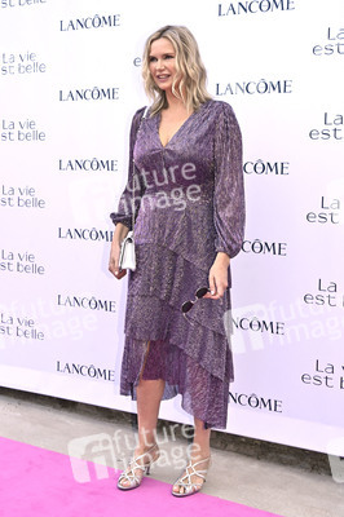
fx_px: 574
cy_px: 258
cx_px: 172
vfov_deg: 48.5
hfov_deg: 33.3
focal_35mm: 40
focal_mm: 40
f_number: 7.1
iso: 800
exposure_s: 1/200
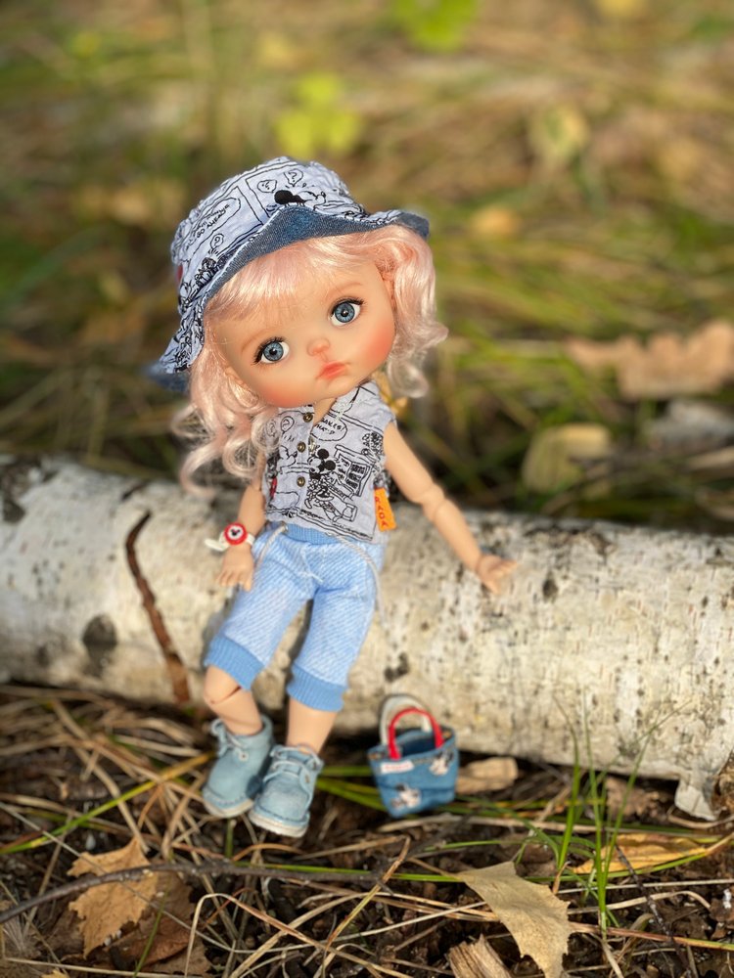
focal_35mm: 52
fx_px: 1470
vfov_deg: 36.8
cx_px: 367
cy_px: 489
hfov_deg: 28.0
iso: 20
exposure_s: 1/266
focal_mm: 6
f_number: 2
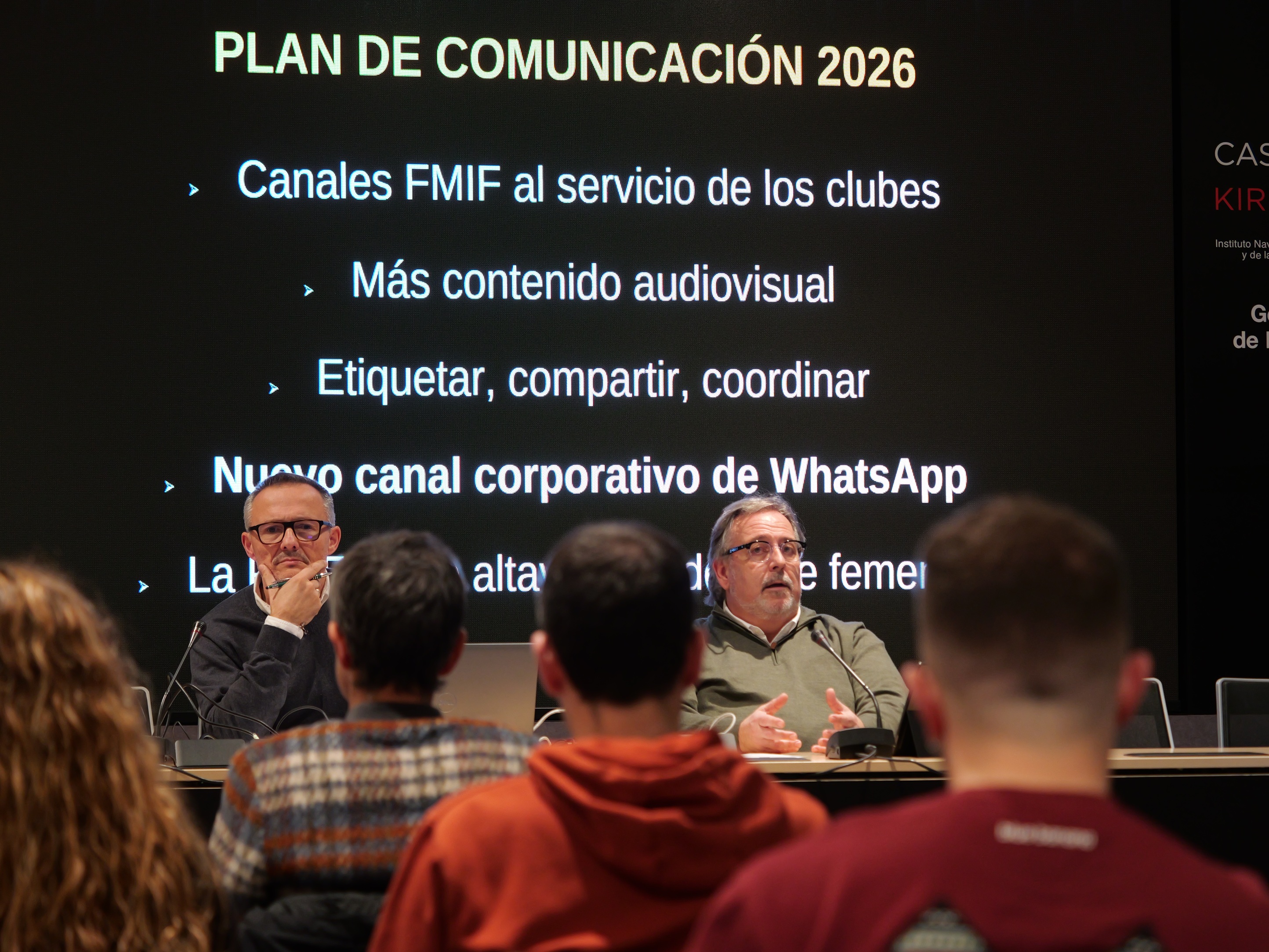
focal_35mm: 120
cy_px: 476
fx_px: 4401
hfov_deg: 16.4
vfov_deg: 12.4
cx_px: 634
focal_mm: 60
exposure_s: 1/100
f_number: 2.8
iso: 1000
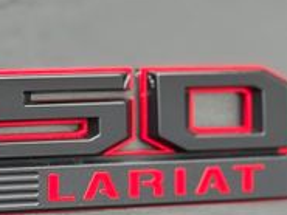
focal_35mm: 266
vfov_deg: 5.6
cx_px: -25
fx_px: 2207
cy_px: 176
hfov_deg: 7.4
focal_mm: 9
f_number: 2.8
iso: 40
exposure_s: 1/121
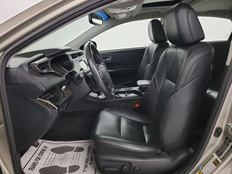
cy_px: 87
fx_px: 161
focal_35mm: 24
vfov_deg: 56.8
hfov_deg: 71.6
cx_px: 116
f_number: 1.8
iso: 801
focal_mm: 6.7
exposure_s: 1/39
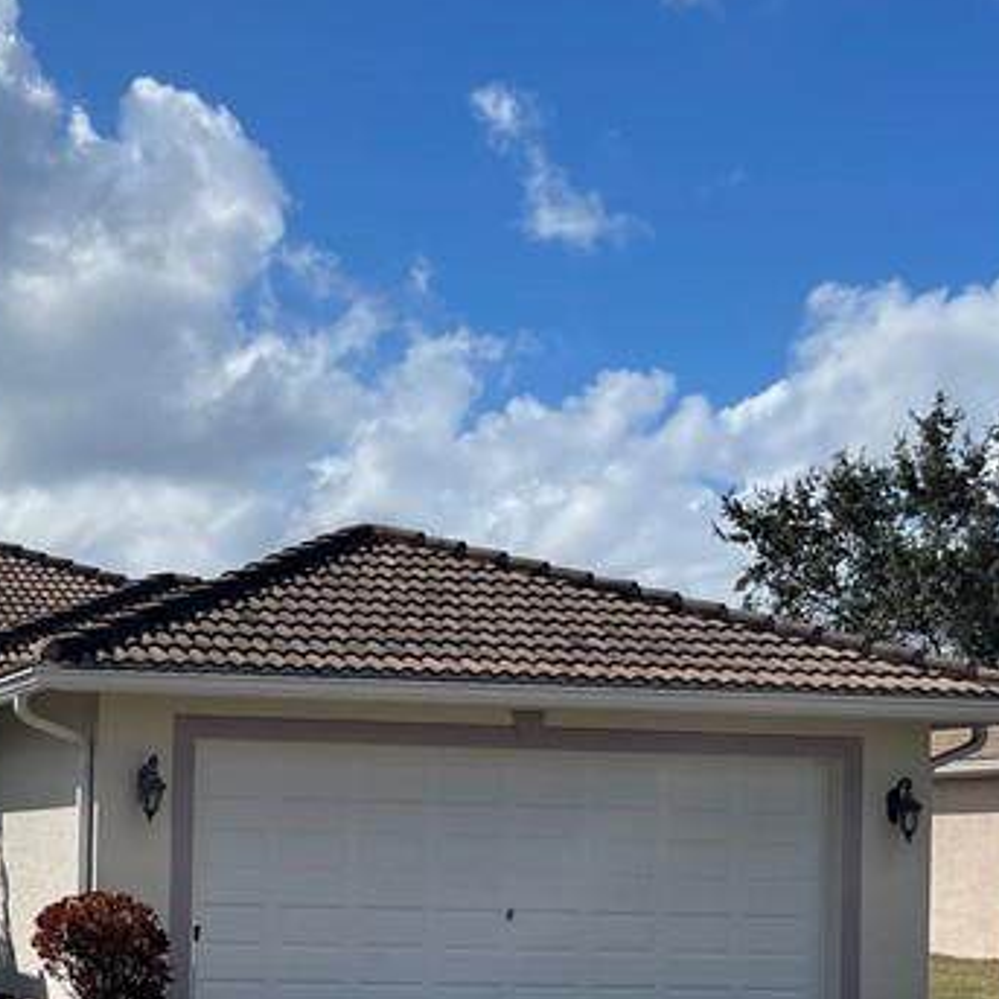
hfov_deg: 24.4
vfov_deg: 25.6
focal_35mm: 66
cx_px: -90
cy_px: 816
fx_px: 2155
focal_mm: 5.1
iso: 32
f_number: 1.6
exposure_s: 1/5917
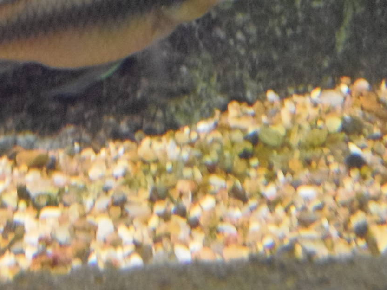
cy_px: 49
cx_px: 86
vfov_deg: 12.2
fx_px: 1353
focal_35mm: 121
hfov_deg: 16.2
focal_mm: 11.7
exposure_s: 1/3
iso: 800
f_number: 4
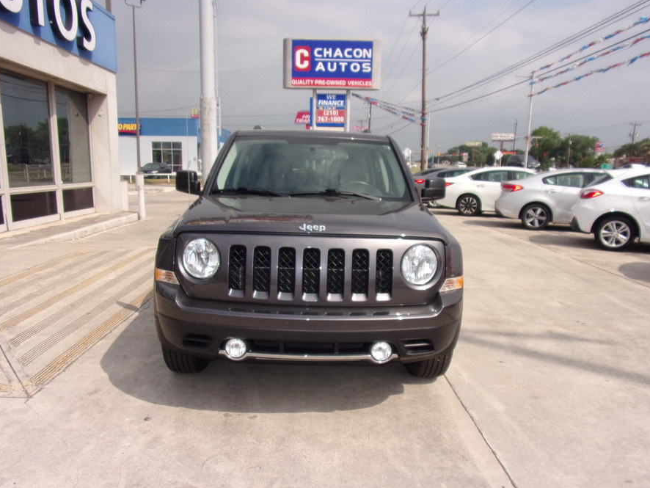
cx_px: 324
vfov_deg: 53.0
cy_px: 261
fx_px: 488
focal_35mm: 26
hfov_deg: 67.3
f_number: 3.3
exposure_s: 1/1300
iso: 80
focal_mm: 4.3
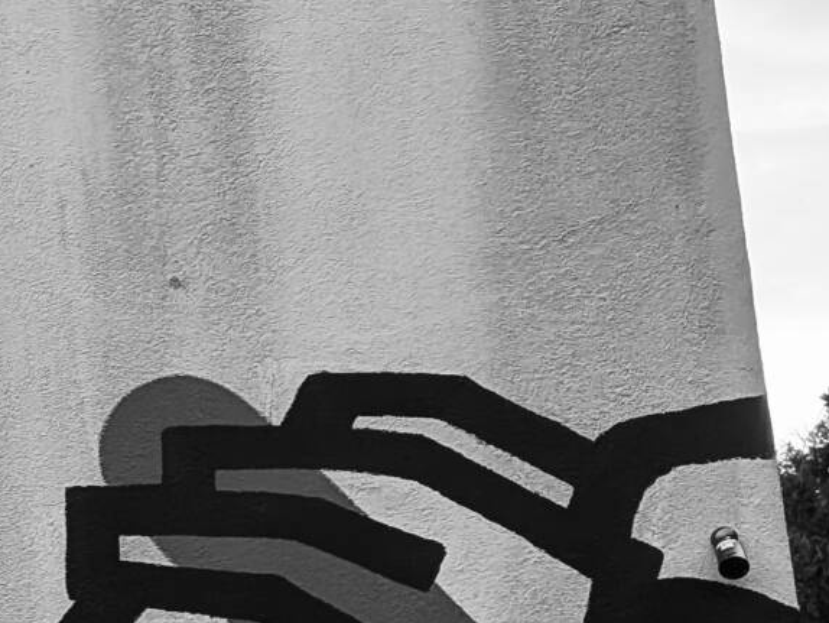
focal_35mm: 107
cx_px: -680
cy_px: 661
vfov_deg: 13.6
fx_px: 2564
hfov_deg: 15.6
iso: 27
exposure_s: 1/307
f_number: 1.7
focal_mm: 4.53
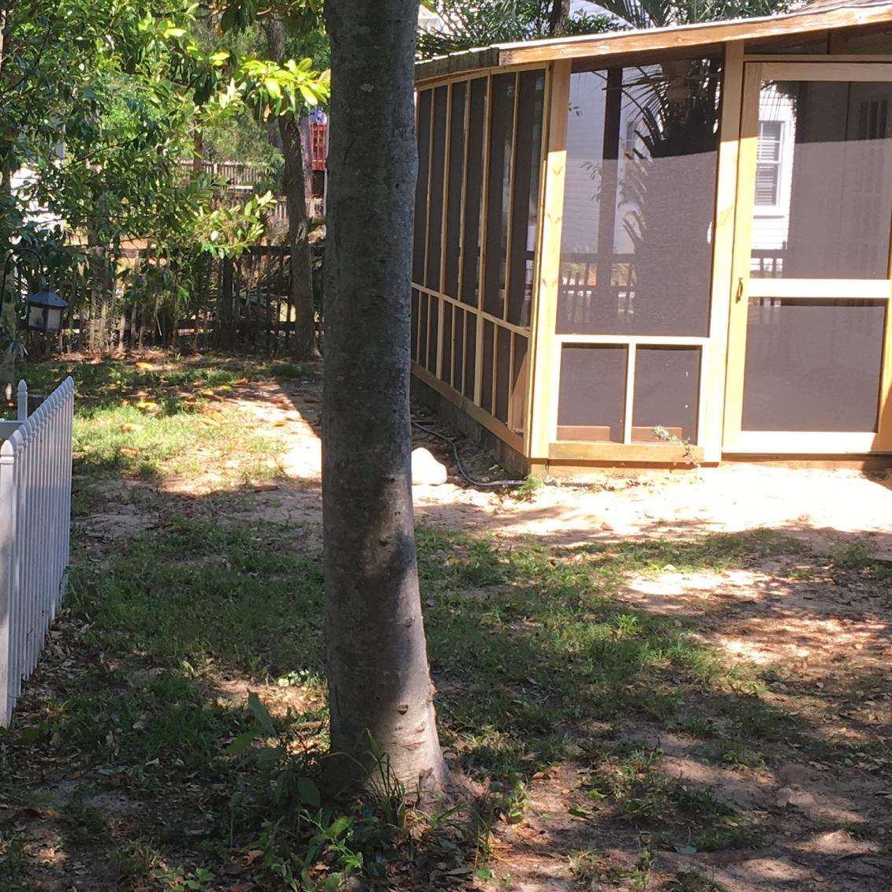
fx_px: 1982
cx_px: 173
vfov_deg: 25.4
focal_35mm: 68
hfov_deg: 24.9
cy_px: 427
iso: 25
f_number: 2.2
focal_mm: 4.15
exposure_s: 1/313
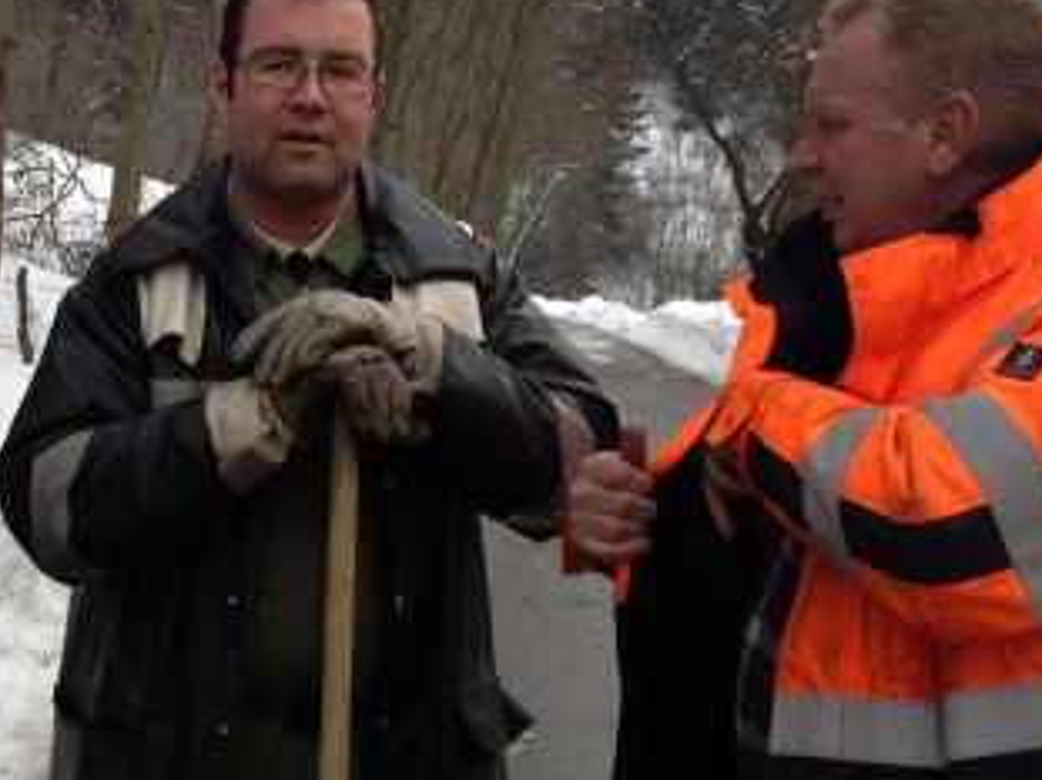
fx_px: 2166
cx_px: 389
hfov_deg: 27.0
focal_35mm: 72
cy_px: 301
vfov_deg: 20.4
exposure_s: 1/409
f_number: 2.4
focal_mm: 4.28
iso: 64
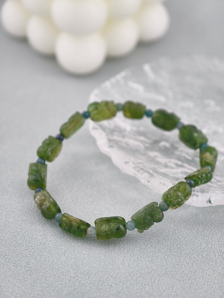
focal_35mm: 85
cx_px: 112
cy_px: 149
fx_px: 732
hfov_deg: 17.4
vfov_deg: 23.0
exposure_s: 1/160
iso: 125
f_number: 2.67
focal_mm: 22.48
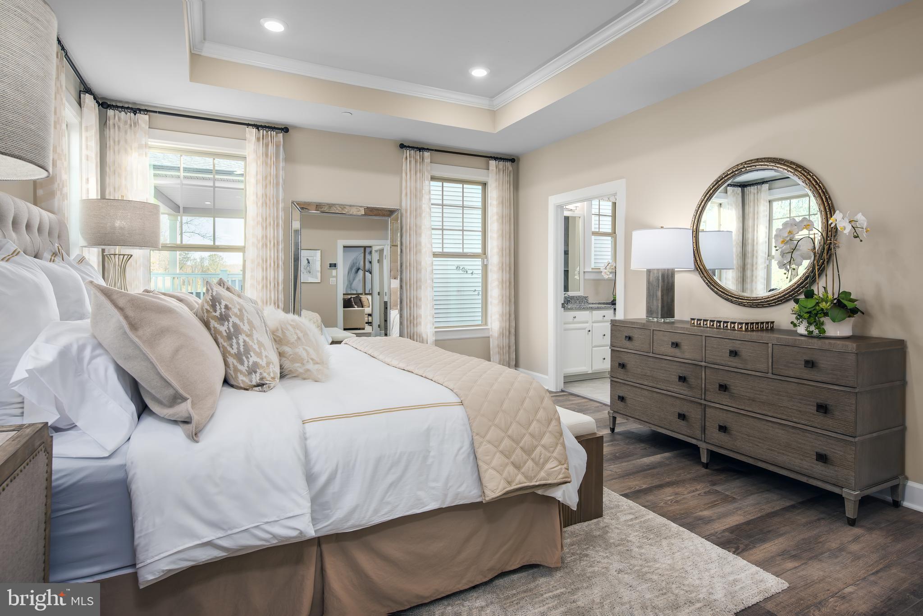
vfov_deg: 64.6
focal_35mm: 19
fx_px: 487
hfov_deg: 86.9
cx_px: 462
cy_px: 308
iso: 200
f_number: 9
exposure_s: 1/250
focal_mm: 19
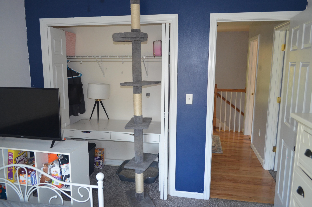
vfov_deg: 47.7
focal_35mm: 27
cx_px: 156
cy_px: 104
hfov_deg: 67.5
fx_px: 233
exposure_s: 1/60
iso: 1000
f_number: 3.5
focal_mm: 18
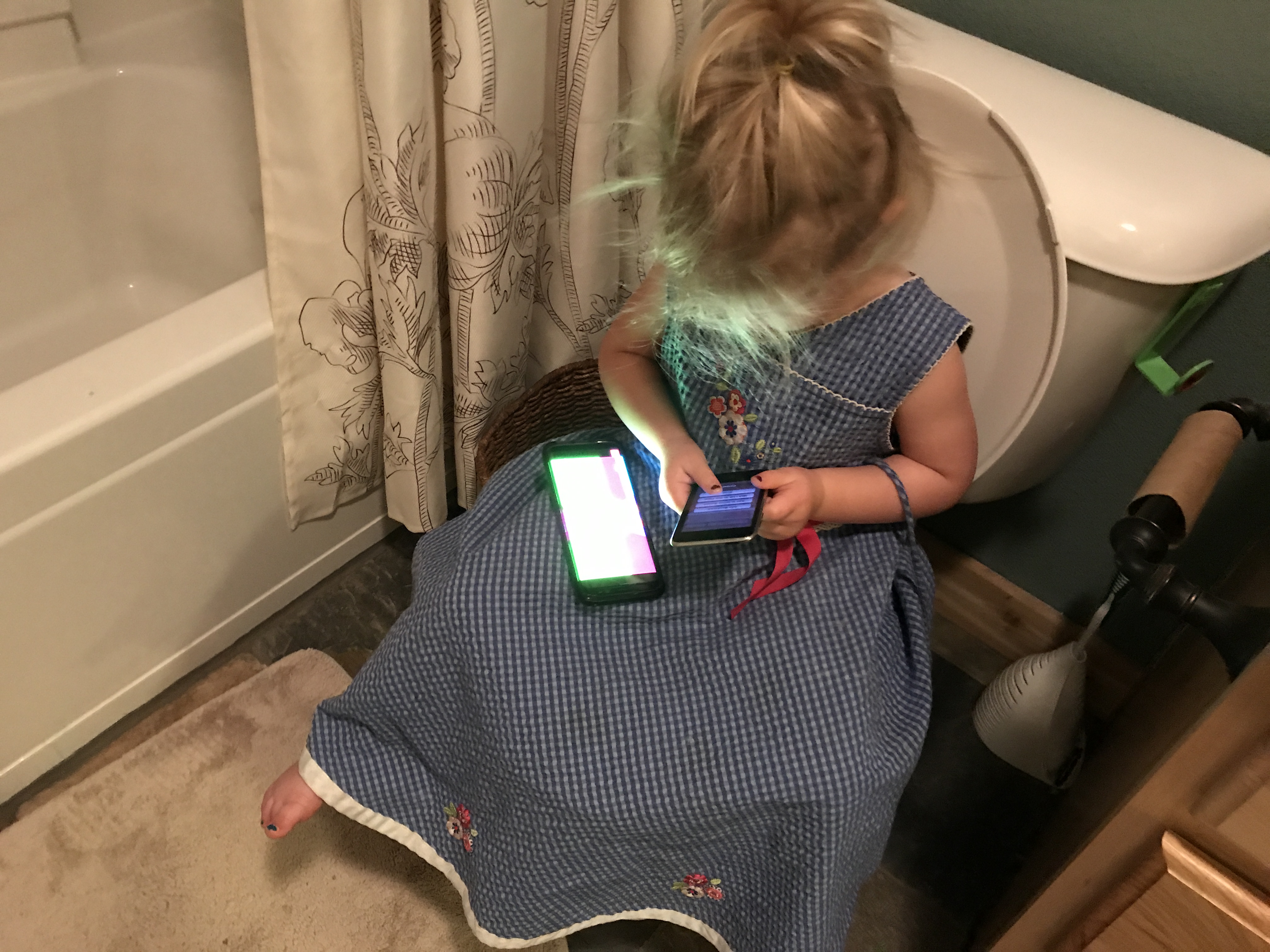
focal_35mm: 28
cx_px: 635
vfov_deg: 49.7
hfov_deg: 63.4
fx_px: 1027
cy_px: 476
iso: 100
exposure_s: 1/5
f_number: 1.8
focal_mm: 3.99
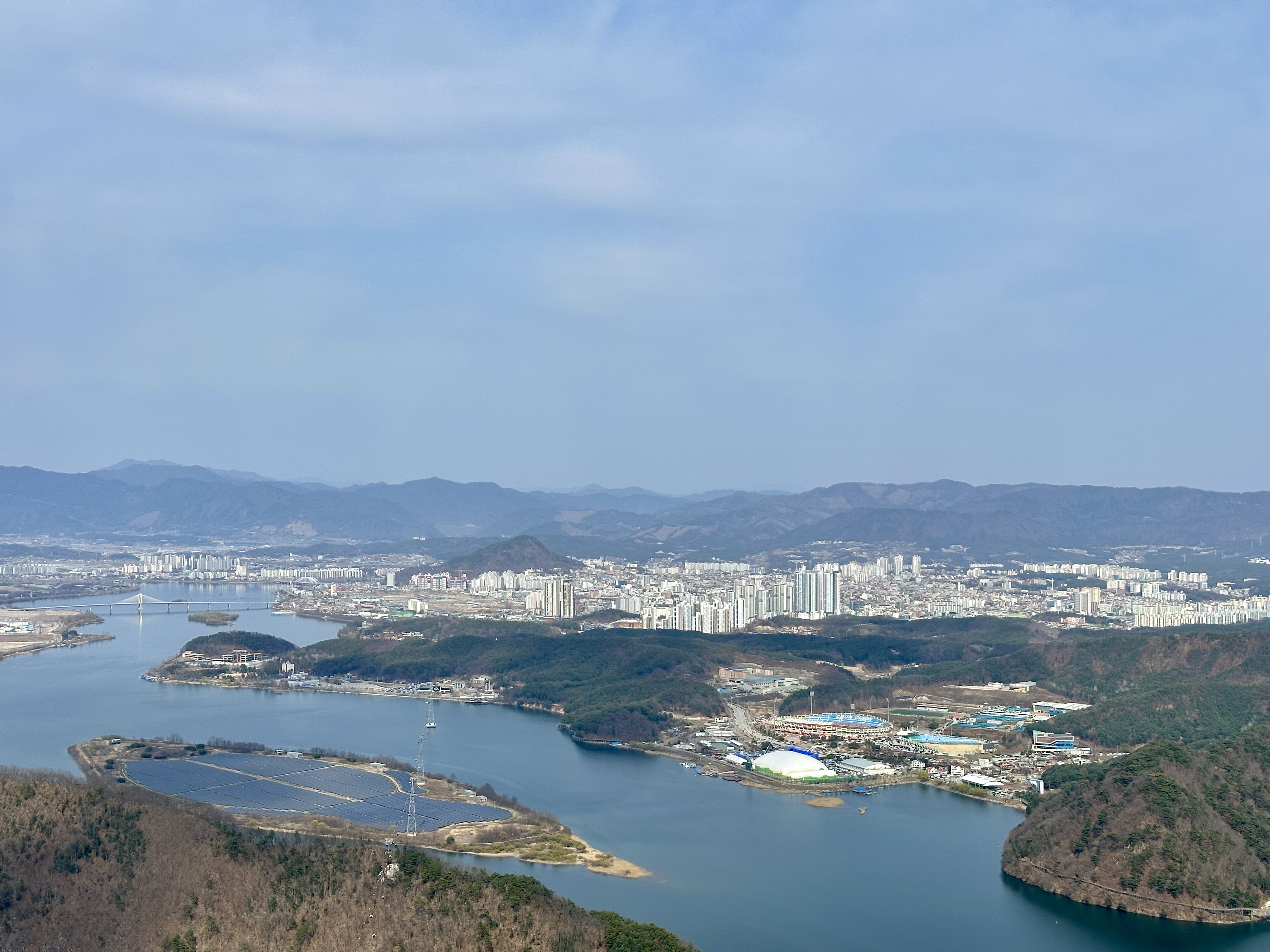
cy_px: 476
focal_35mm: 48
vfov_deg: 30.3
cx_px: 635
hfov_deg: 39.7
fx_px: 1761
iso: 64
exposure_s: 1/5556
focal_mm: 6.86
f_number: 1.78
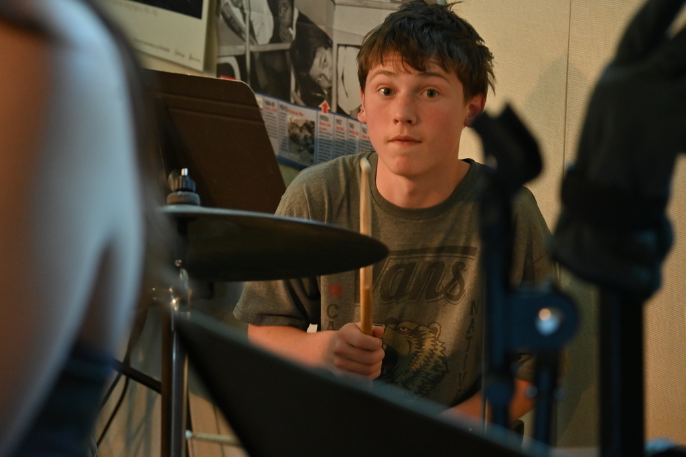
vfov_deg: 11.0
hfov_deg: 16.5
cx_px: 343
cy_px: 228
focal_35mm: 124
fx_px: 2373
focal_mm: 83
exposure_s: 1/50
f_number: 5
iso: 1600
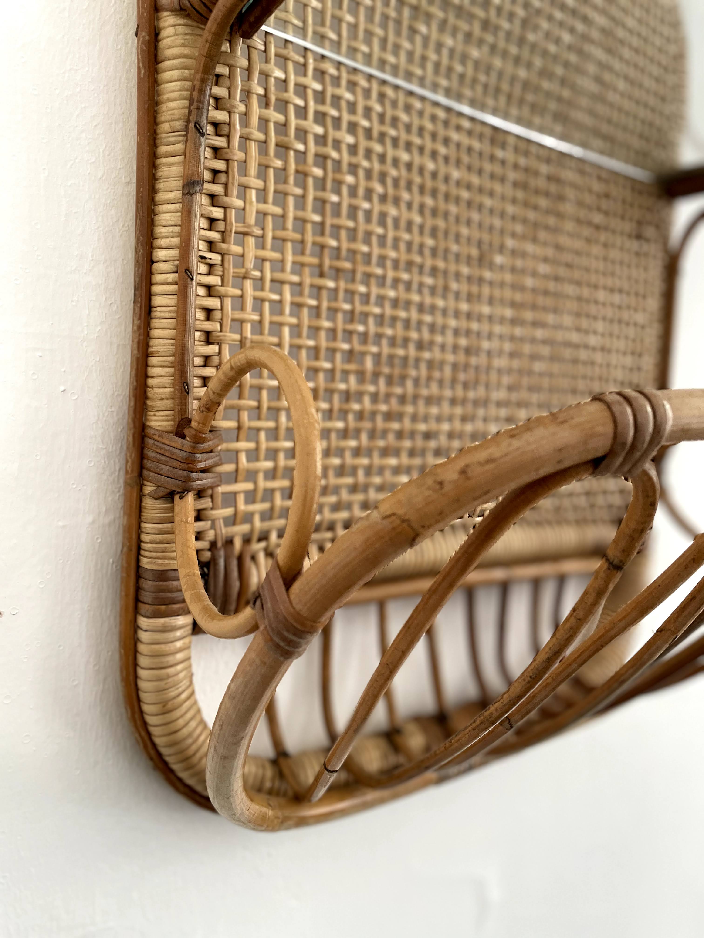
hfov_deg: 53.1
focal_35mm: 26
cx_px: 352
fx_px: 705
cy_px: 469
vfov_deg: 67.3
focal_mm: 4.2
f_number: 1.6
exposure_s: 1/60
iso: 200
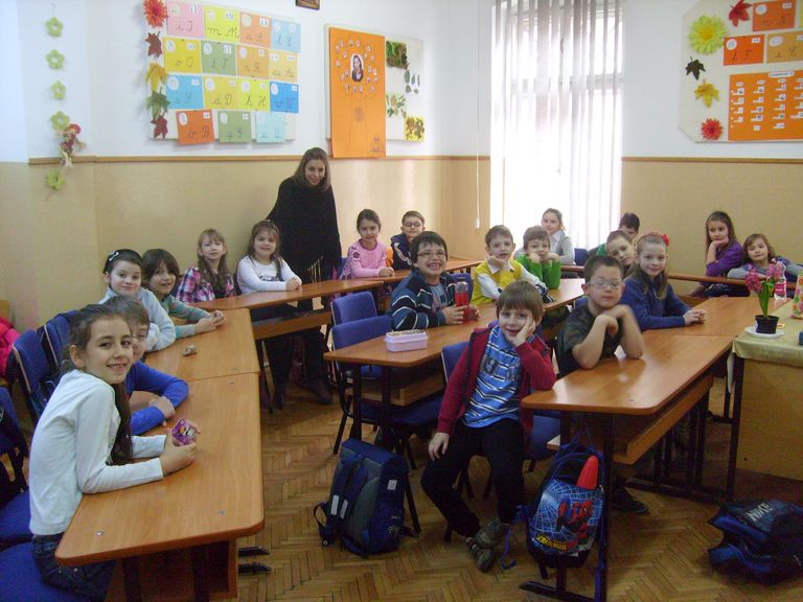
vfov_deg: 40.7
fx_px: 812
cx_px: 402
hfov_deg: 52.6
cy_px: 301
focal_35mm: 35
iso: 200
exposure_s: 1/20
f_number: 2.8
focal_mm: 5.8
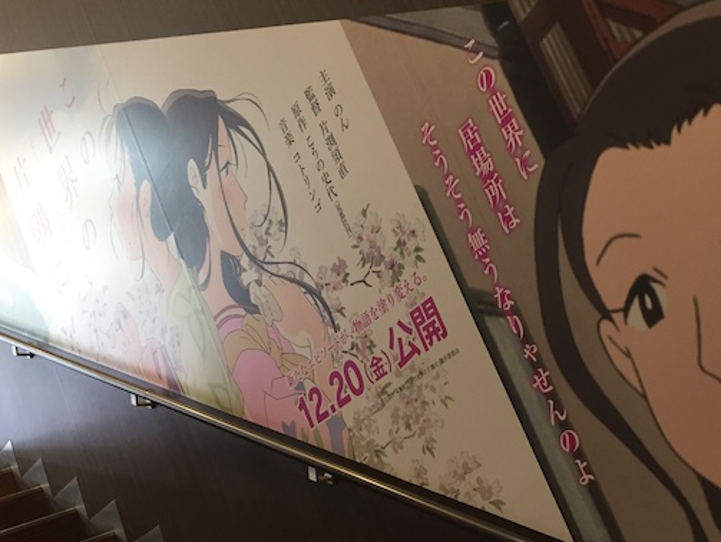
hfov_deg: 40.0
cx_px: 472
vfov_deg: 30.9
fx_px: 980
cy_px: 301
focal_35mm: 47
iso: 100
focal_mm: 4.15
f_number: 2.2
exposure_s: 1/30
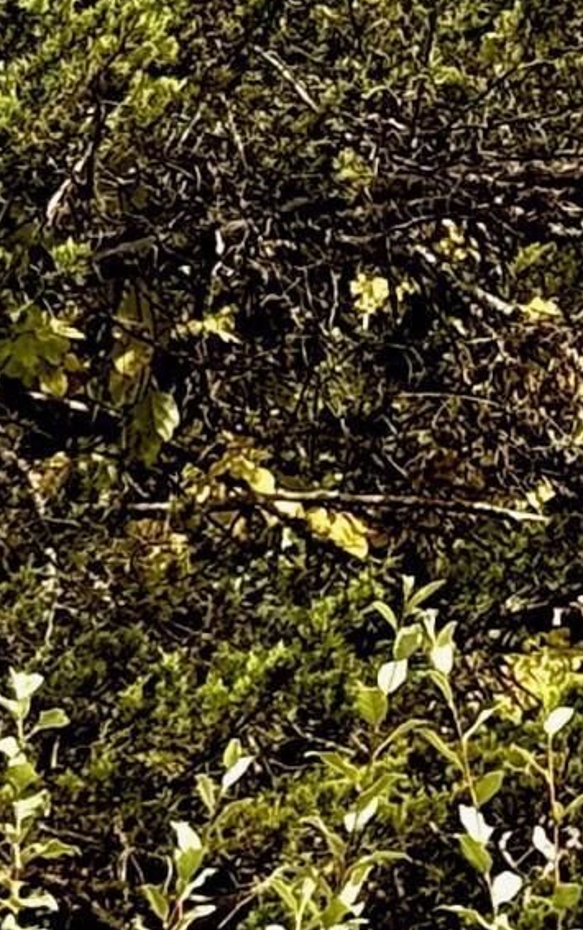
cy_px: 1768
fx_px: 6830
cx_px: -1670
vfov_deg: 7.5
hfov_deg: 4.5
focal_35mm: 269
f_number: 1.78
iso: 64
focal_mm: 6.76
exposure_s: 1/1597
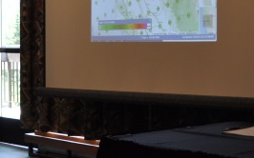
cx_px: 88
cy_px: 13
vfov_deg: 12.6
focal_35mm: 103
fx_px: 713
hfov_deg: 20.1
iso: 560
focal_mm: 28
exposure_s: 1/60
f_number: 4.5
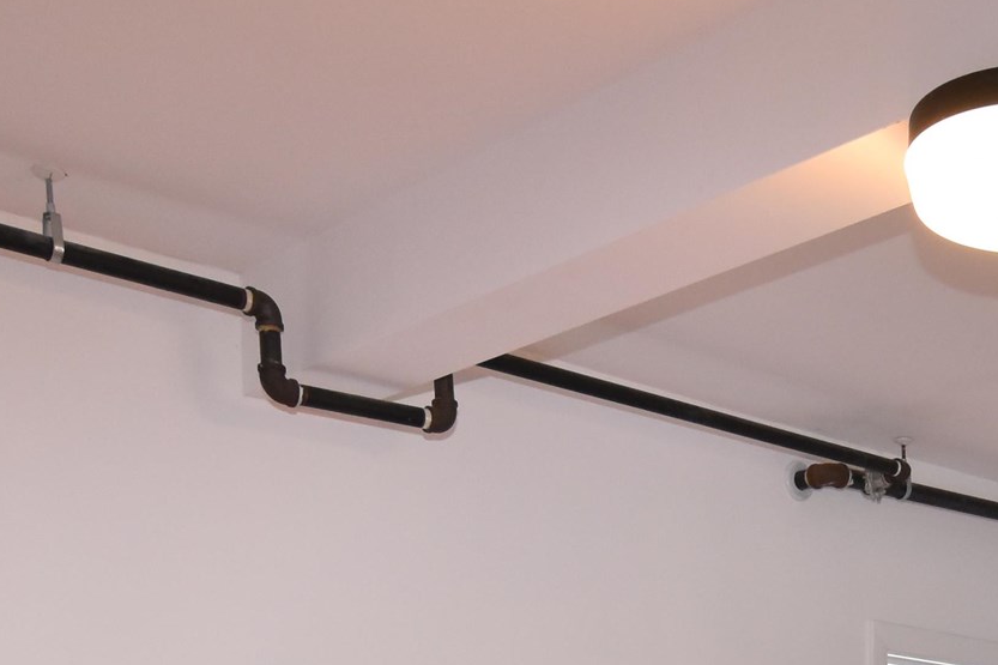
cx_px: 888
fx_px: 1686
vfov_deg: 18.5
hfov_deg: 31.5
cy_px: 1118
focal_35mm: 61
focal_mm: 11
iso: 800
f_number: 5
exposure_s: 1/100
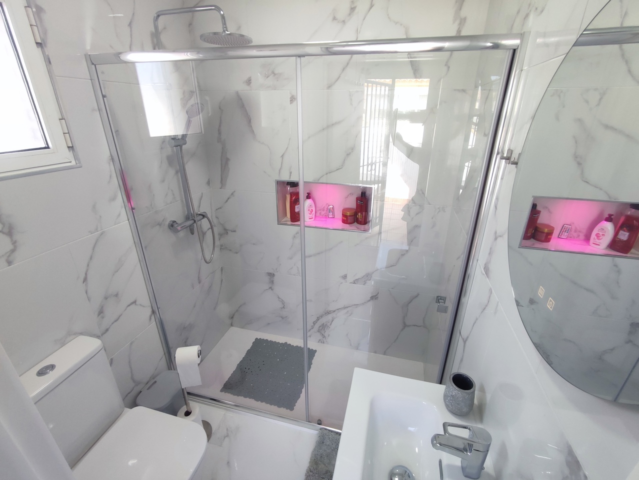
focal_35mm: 16
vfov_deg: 78.2
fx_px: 296
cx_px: 320
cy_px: 240
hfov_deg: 94.5
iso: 146
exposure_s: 1/100
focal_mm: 1.65
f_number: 2.2
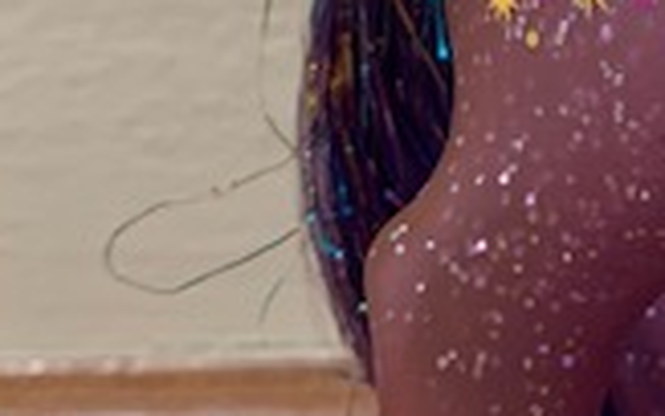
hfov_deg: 18.0
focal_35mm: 108
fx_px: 1958
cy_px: -135
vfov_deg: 11.8
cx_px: 861
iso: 320
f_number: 1.8
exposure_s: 1/60
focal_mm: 4.25
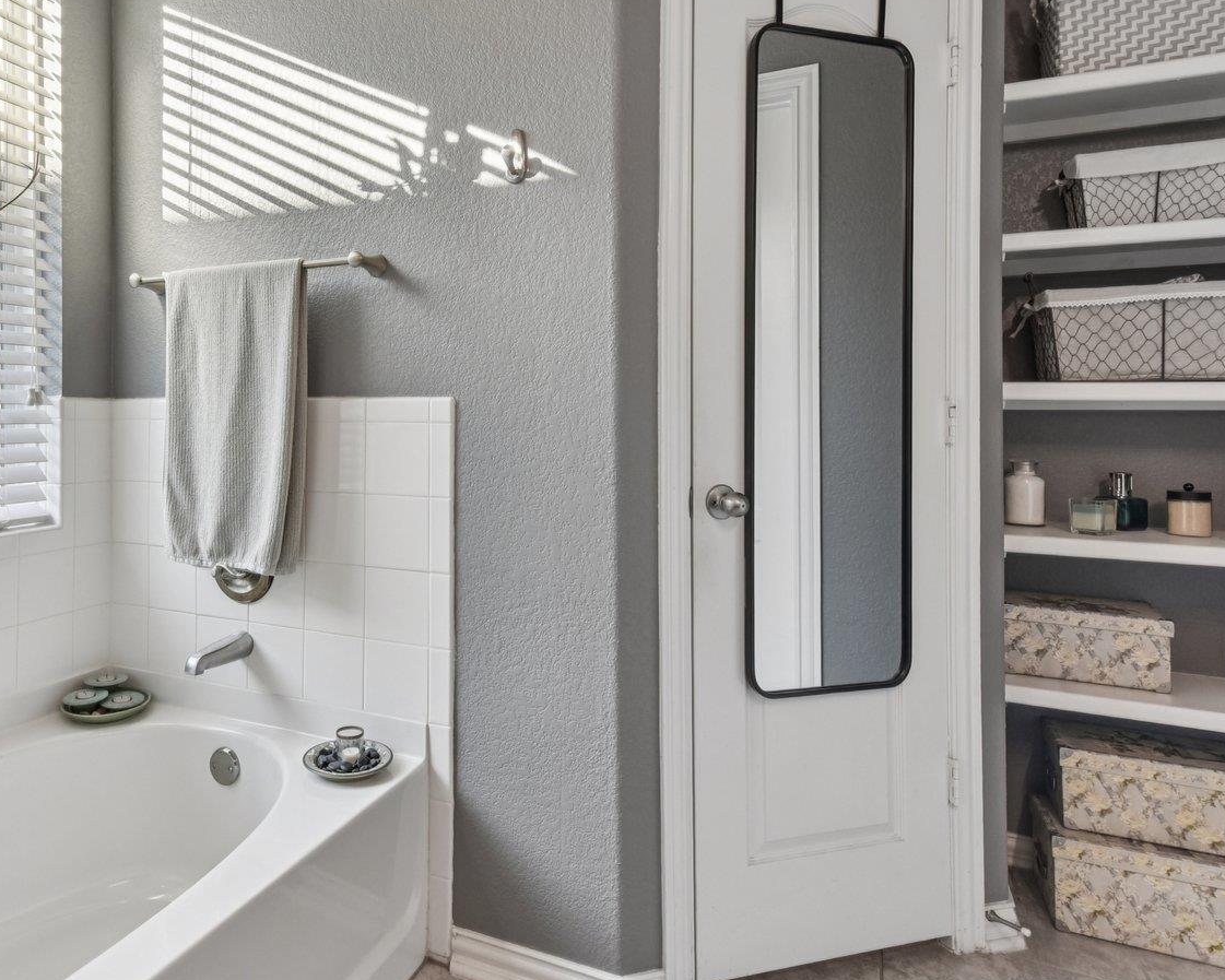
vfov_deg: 58.5
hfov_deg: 68.1
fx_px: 870
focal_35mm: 24
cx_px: 396
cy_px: 418
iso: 400
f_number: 8
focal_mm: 14
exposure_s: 1/50
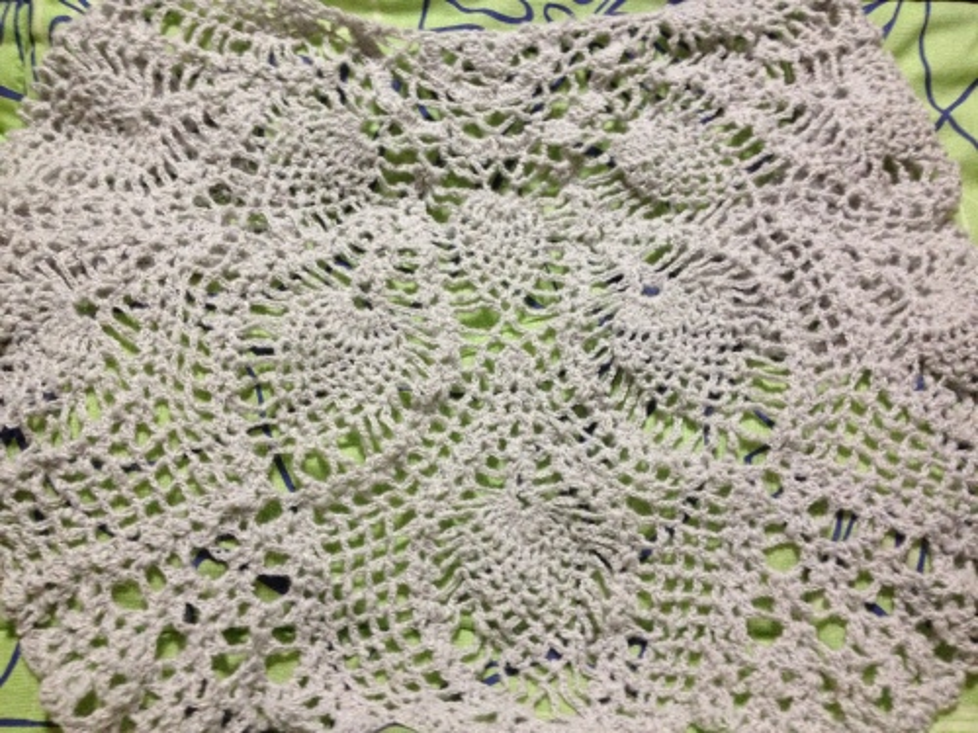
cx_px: 489
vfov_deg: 40.7
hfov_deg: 52.6
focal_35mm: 35
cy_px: 366
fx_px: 989
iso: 320
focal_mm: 4.28
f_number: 2.4
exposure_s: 1/20
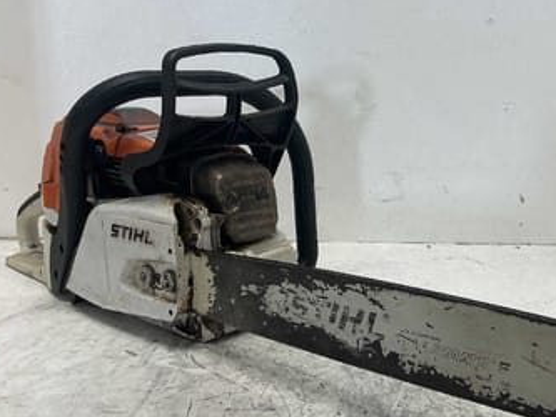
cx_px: 399
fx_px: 675
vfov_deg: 34.4
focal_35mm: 42
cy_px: 226
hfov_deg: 43.7
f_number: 1.8
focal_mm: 3
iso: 32
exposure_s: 1/50
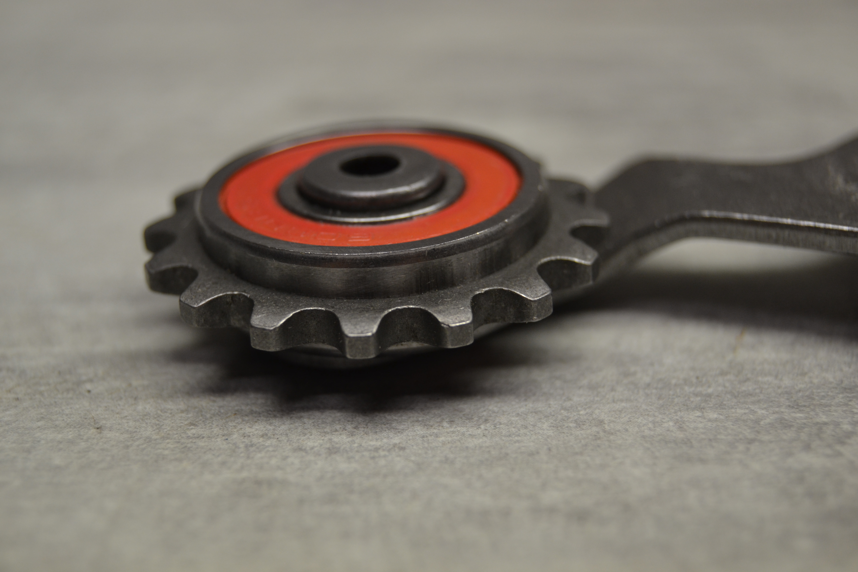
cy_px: 286
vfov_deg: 16.6
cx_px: 429
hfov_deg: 24.6
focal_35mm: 82
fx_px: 1966
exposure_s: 1/60
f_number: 5.6
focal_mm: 55
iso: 400
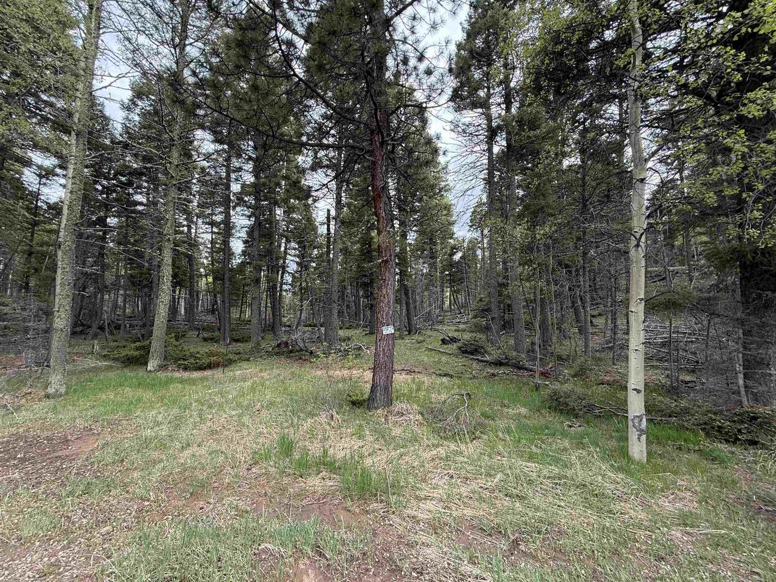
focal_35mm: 14
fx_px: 314
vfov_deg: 85.7
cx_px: 388
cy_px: 291
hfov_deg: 102.1
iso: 64
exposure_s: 1/218
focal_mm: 2.22
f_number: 2.2
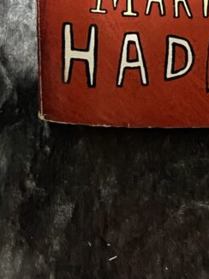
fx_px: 660
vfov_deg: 20.7
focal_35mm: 82
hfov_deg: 17.6
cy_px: -126
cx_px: 205
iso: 640
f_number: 1.8
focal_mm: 4.25
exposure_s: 1/33
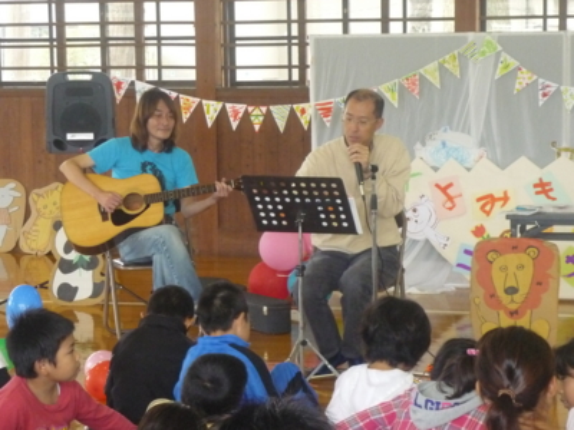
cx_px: 287
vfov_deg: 15.6
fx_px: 1575
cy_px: 215
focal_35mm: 95
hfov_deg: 20.7
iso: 640
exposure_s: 1/50
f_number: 4.1
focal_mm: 12.3
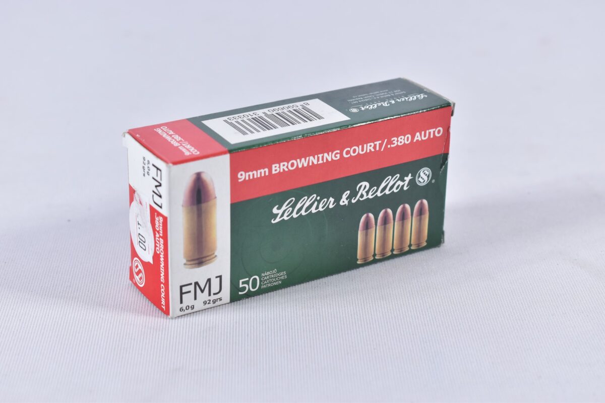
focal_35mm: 82
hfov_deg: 24.6
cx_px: 302
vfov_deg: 16.6
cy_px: 202
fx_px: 1386
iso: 640
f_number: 5.6
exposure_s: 1/50
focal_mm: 55
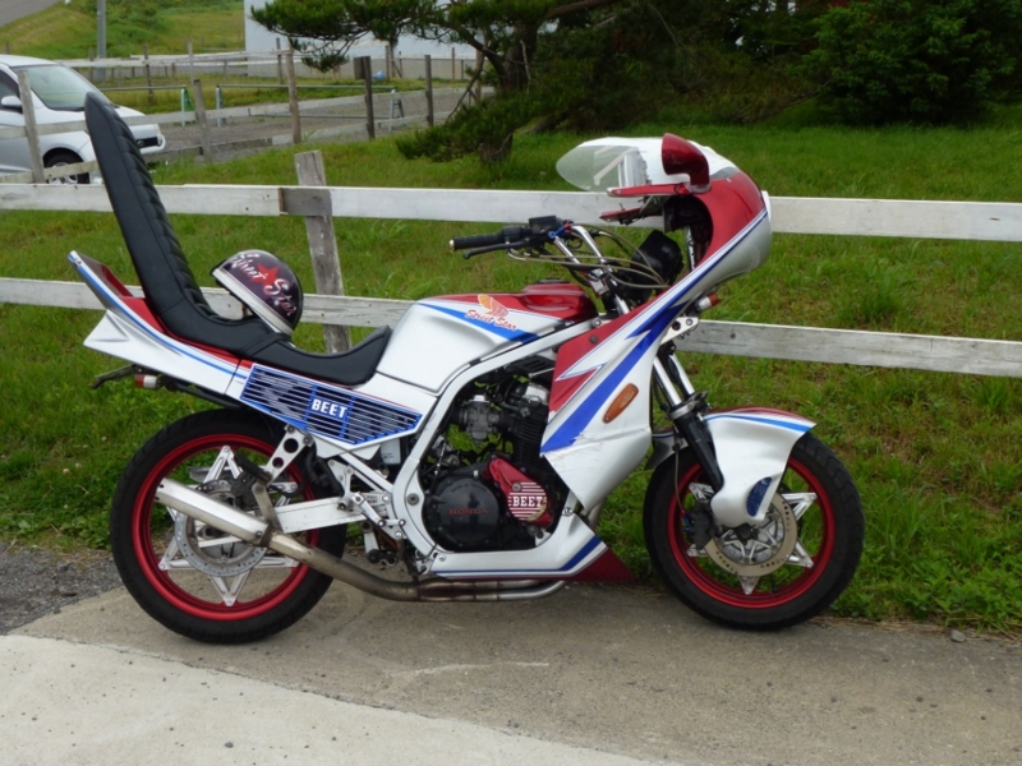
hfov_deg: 43.9
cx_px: 511
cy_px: 383
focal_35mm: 43
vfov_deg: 33.6
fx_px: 1270
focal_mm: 7.4
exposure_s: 1/500
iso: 100
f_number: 3.9
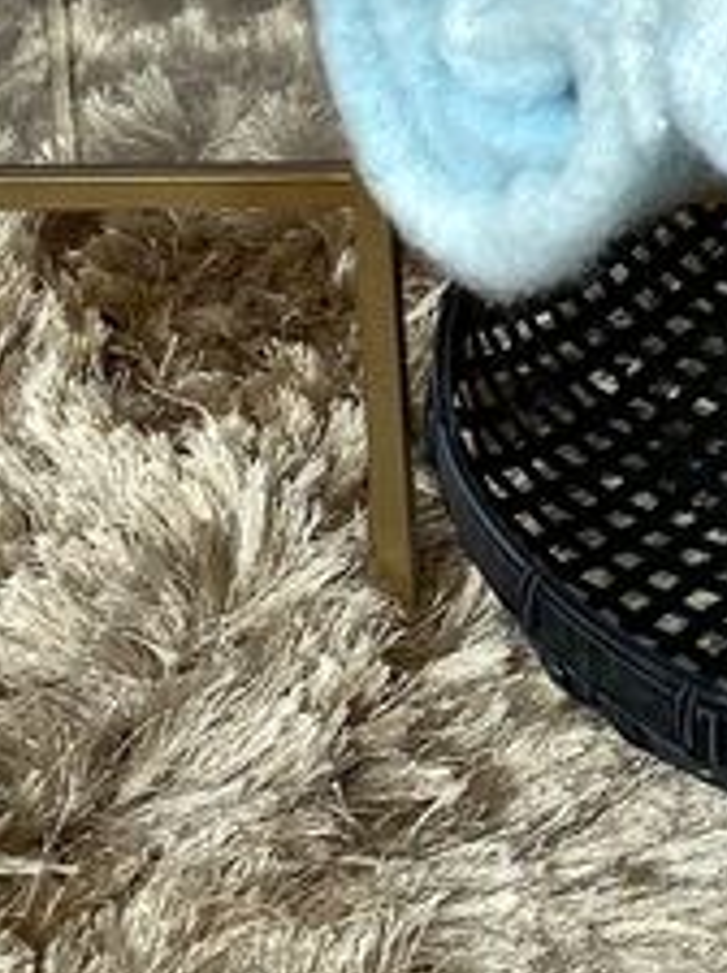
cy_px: -1034
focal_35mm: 125
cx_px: 1264
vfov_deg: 13.4
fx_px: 3510
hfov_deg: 11.1
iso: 32
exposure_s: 1/103
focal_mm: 4.25
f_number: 1.8
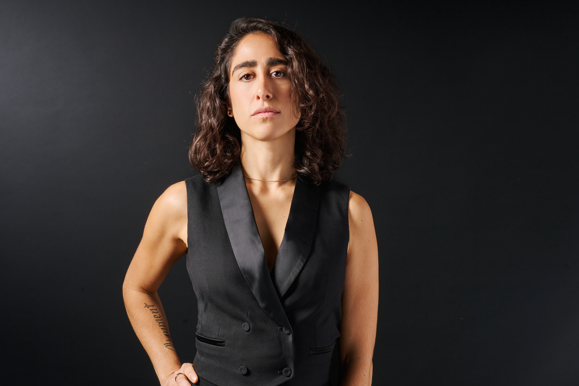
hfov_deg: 23.9
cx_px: 290
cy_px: 193
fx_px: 1367
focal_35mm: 85
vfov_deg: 16.1
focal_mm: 85
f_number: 9
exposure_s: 1/200
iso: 250
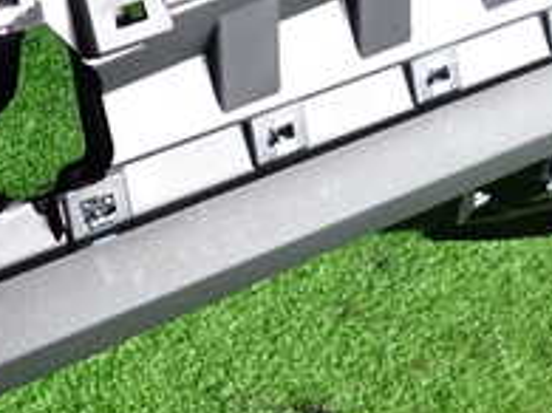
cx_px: 82
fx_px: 1227
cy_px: -113
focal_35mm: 77
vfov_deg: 18.0
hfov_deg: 24.8
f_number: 2
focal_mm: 4.5
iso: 200
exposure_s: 1/80
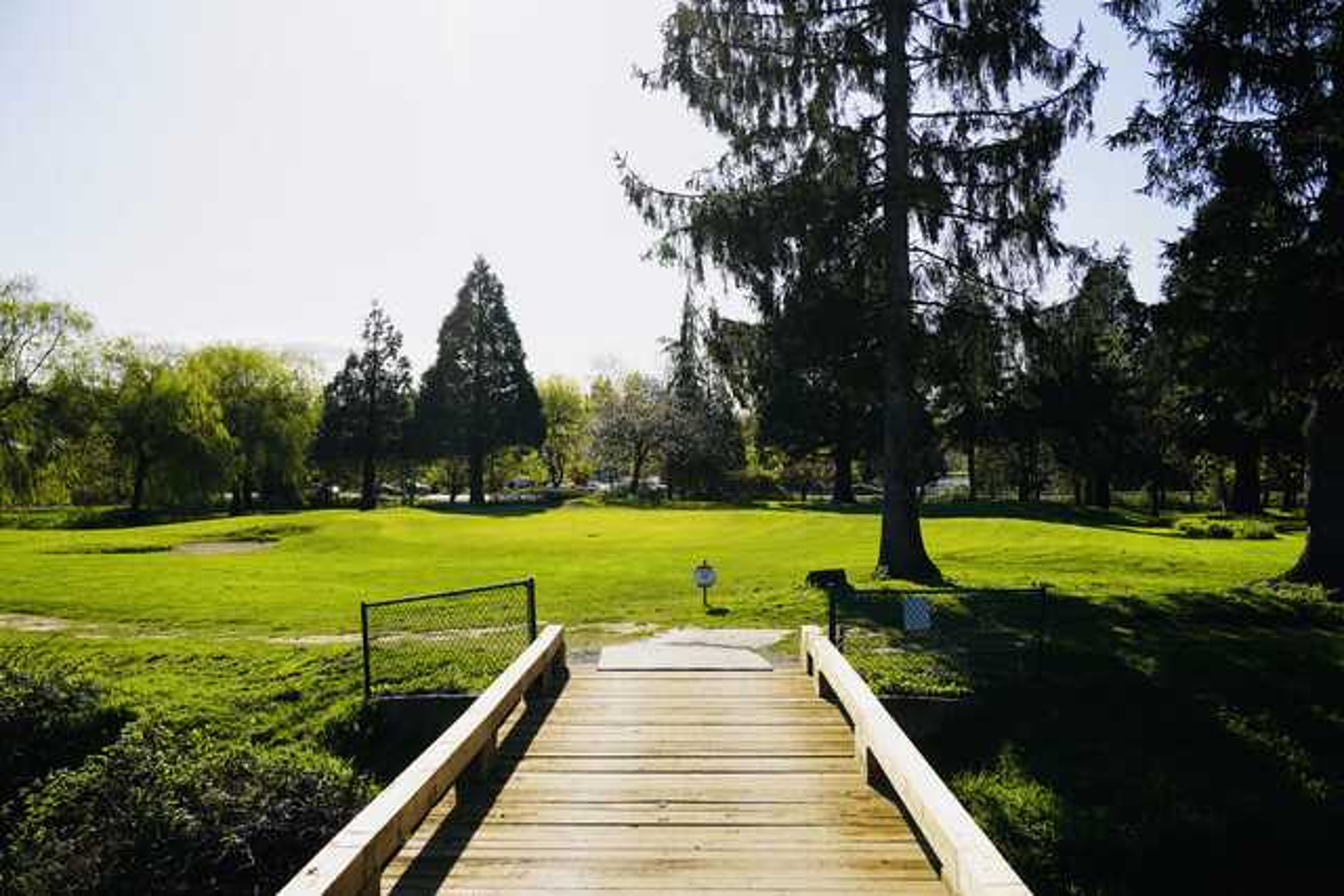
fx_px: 1307
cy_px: 448
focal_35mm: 35
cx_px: 672
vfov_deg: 37.9
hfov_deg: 54.4
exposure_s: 1/160
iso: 100
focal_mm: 35
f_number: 10
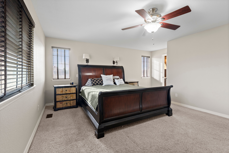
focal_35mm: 16
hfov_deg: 96.7
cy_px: 76
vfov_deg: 73.7
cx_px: 114
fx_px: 102
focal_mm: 16
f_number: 8
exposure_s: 1/5
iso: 640
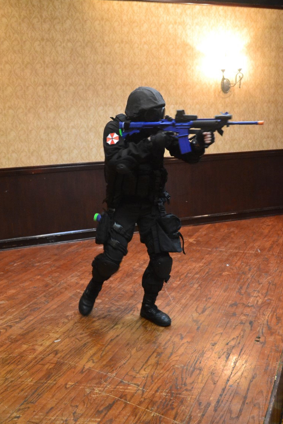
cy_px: 213
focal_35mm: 45
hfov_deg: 30.2
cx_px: 141
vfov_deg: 44.0
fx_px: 525
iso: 3200
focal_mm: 29
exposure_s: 1/20
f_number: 4.5
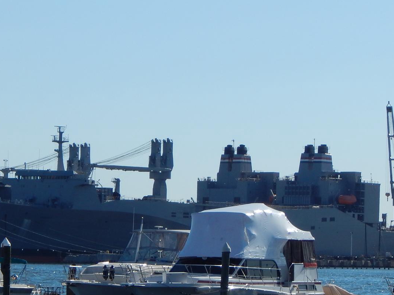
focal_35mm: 219
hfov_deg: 9.0
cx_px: 268
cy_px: 277
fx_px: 2493
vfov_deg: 6.8
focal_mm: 20.5
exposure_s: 1/1250
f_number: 4.6
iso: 125
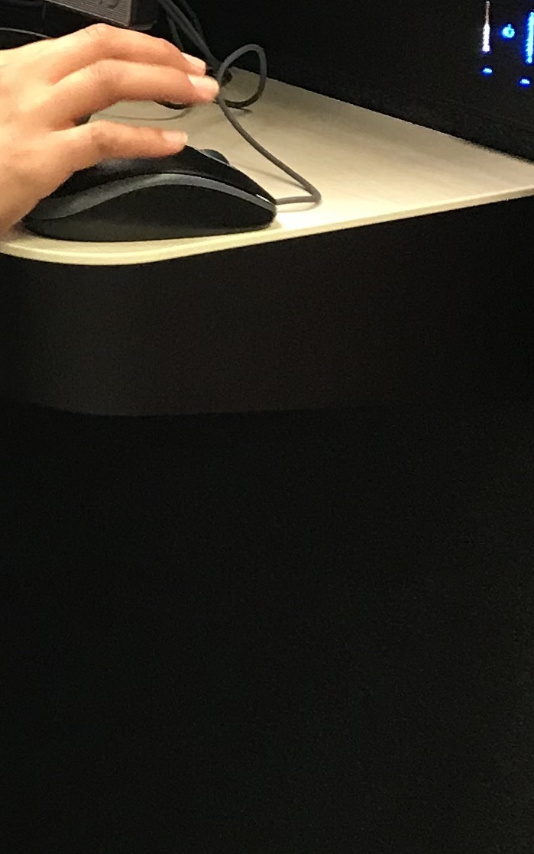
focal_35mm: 107
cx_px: -404
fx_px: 2491
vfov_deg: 18.2
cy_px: -254
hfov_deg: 11.4
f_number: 1.8
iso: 50
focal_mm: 3.99
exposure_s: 1/15
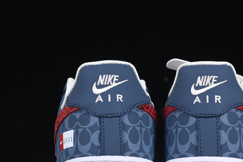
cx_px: 160
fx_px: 1046
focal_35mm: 155
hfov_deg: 13.2
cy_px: 103
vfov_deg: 8.9
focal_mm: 50
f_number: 7.1
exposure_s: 1/80
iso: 160
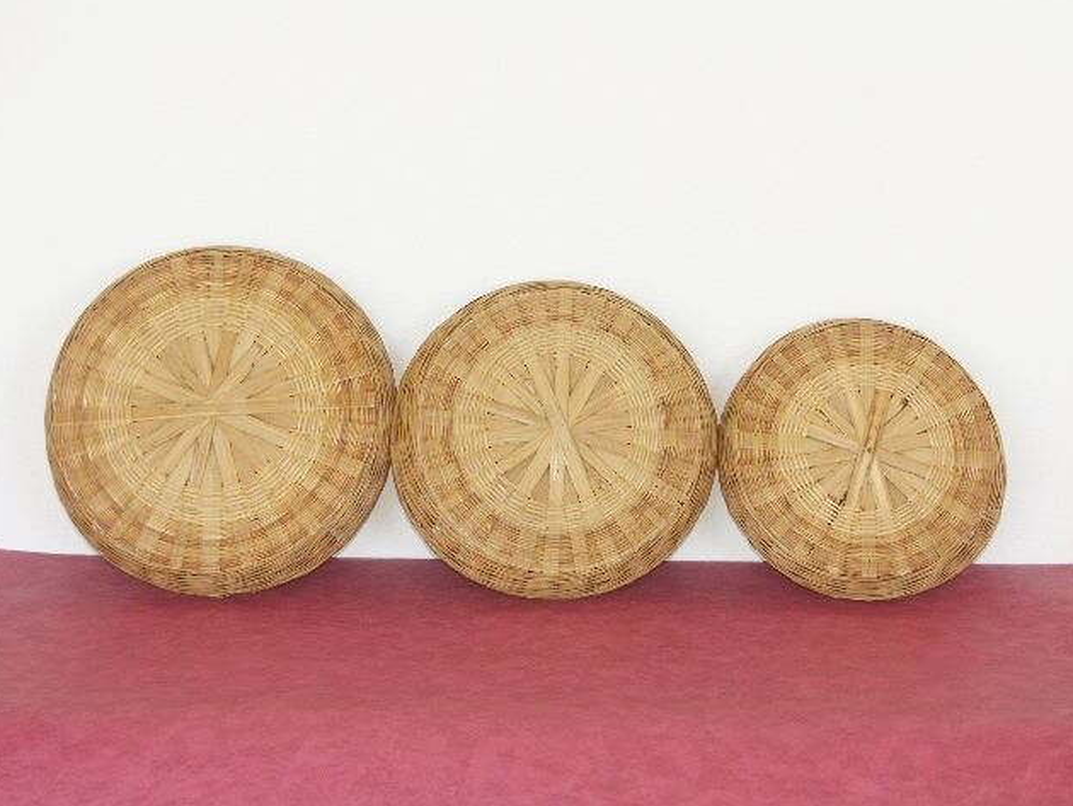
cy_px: 399
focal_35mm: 67
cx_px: 535
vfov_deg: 21.9
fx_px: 2078
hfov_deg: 29.0
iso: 64
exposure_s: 1/80
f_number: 3.2
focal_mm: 16.38
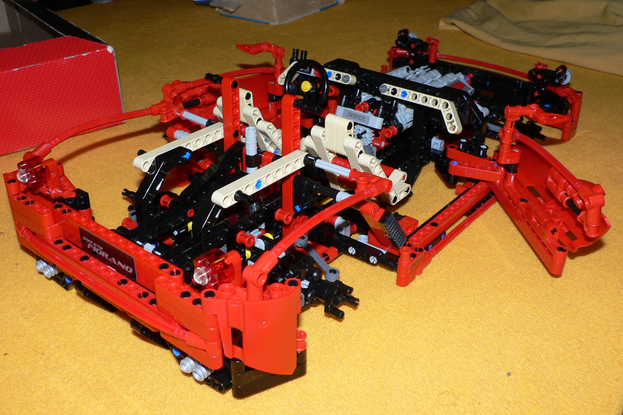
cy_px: 201
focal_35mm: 38
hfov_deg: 50.7
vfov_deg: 35.1
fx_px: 658
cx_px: 310
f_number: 2.8
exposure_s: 1/60
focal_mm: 6
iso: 100
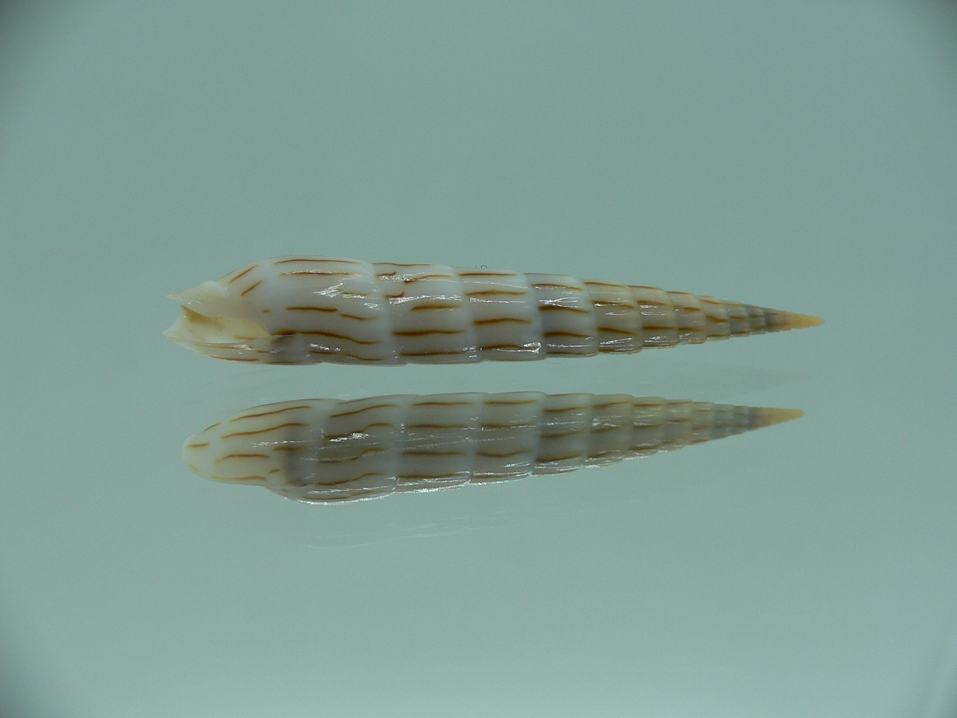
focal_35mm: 35
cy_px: 359
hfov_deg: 52.6
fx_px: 968
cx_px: 478
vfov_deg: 40.7
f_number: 2.8
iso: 80
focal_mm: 4.6
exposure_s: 1/80
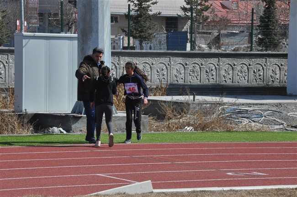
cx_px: 148
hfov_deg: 13.1
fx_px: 1298
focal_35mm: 158
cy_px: 98
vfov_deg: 8.7
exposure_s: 1/800
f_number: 14
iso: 1250
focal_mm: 105
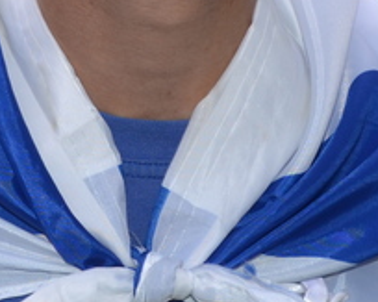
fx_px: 2035
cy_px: 6
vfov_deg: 8.4
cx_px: 130
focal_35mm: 182
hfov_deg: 10.6
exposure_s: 1/200
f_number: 8
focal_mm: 22
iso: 100
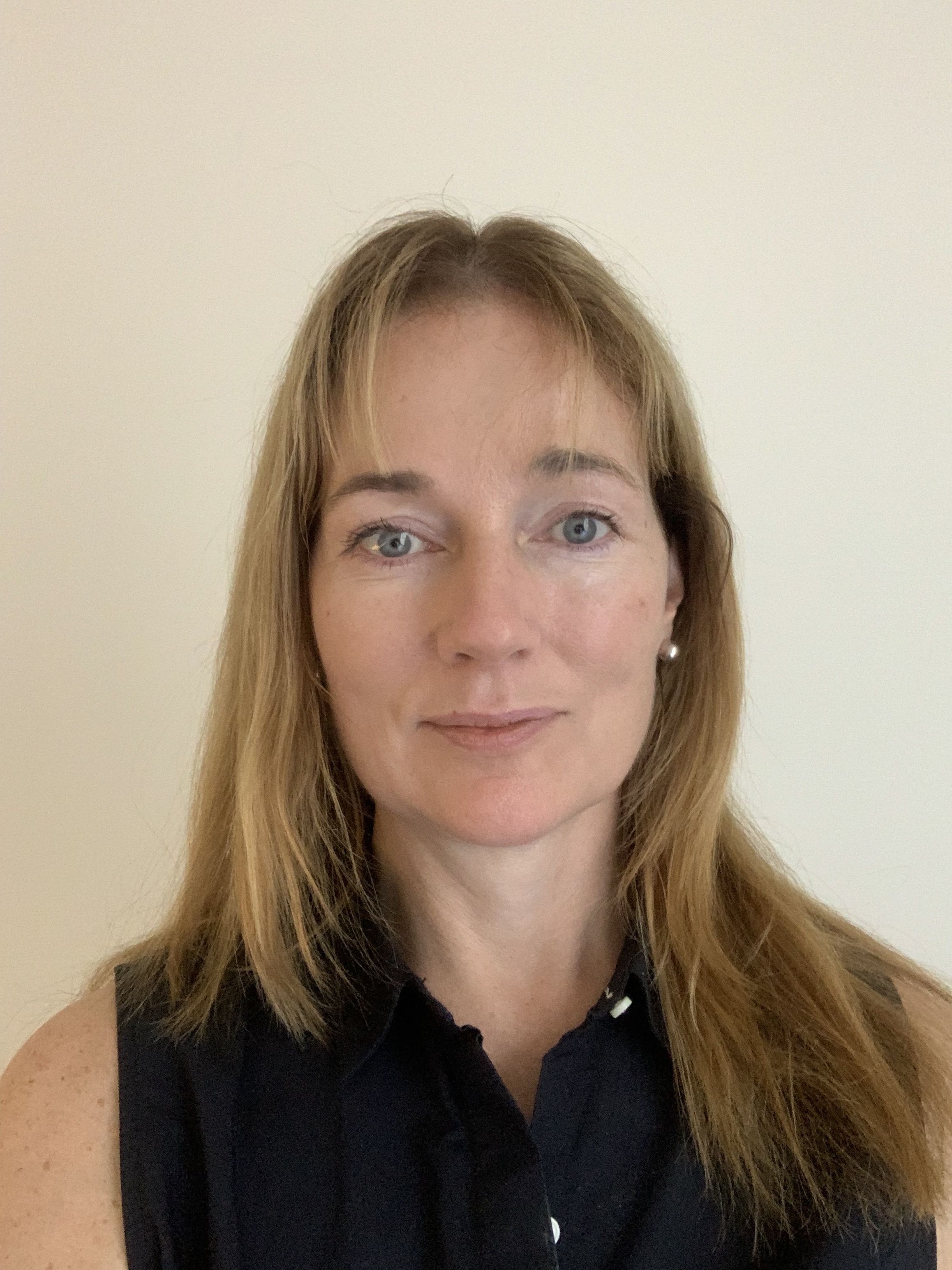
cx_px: 476
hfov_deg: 44.2
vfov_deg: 56.8
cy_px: 635
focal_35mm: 32
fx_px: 1173
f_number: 2.2
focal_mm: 2.87
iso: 320
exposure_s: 1/40
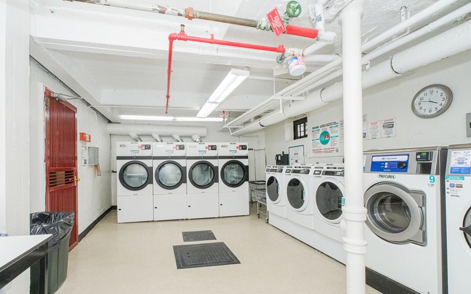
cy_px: 159
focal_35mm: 16
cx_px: 229
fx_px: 205
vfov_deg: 71.1
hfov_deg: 97.8
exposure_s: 1/80
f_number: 9
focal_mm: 10
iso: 1600
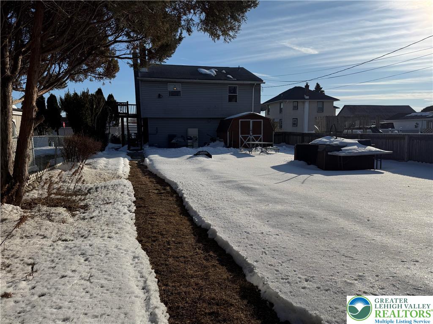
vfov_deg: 56.8
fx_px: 300
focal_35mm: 24
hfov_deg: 71.6
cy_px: 162
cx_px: 216
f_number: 1.78
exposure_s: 1/14286
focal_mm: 6.76
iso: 80
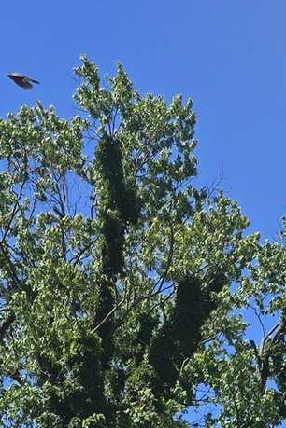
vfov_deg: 13.4
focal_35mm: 120
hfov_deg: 11.1
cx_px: 403
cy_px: 966
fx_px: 1430
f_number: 1.7
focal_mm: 6.3
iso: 12
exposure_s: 1/643
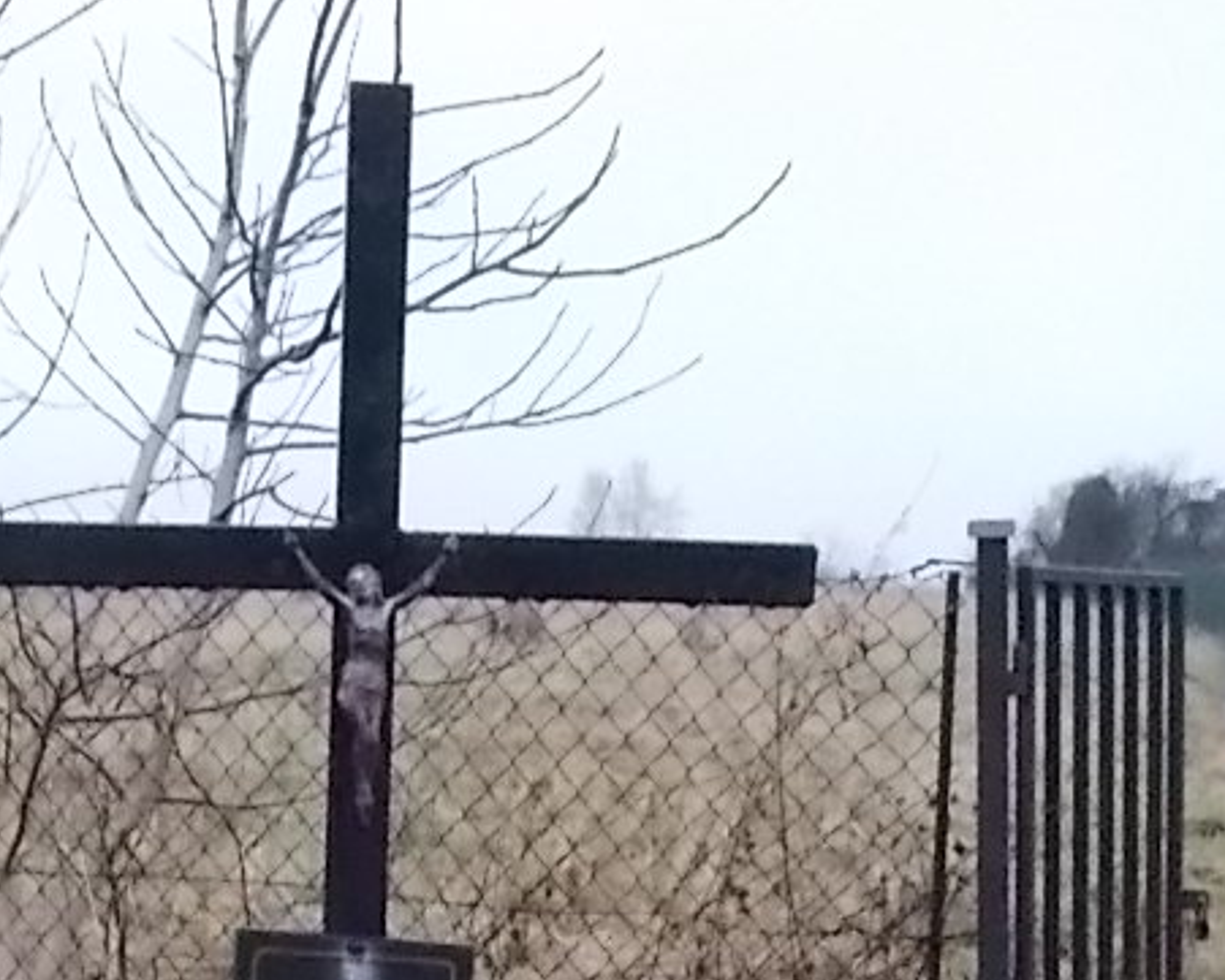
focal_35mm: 90
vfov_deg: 15.8
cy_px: 1436
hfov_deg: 21.2
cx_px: 424
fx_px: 3264
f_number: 3.2
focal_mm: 4.6
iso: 400
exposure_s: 1/100
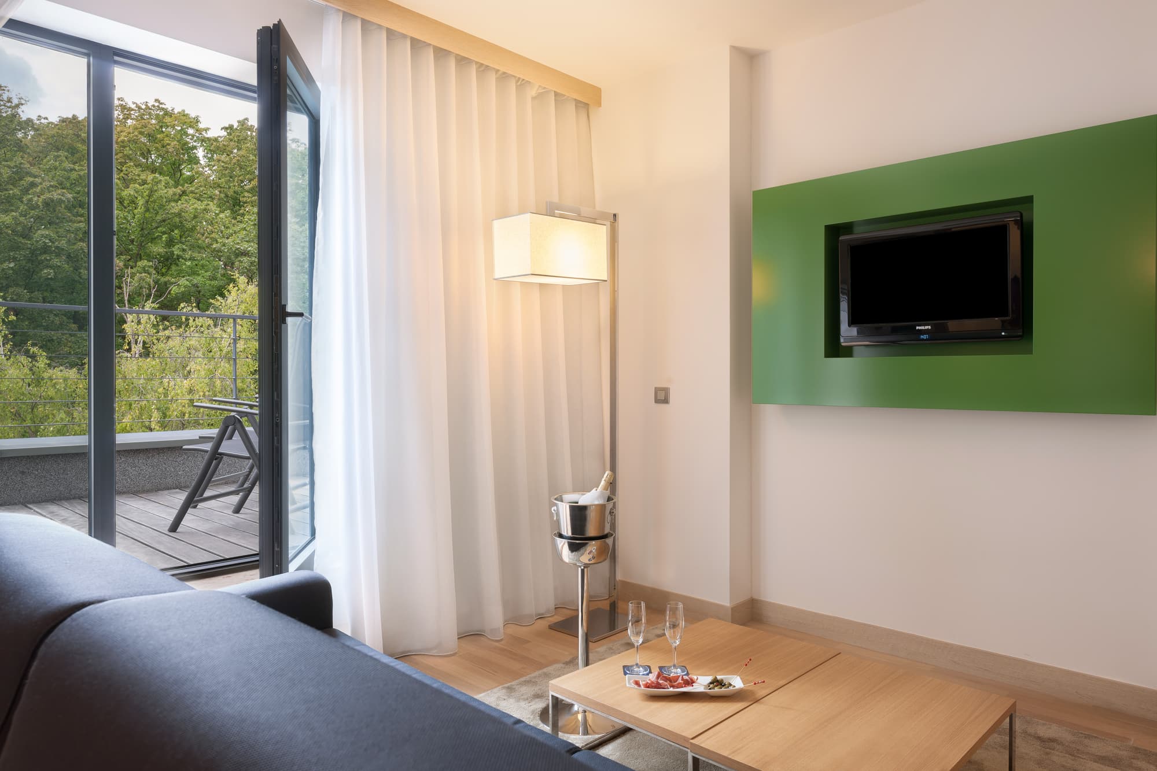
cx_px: 578
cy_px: 386
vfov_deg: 53.1
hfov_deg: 73.7
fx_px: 771
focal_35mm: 24
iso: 100
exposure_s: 1/2
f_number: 9
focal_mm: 24
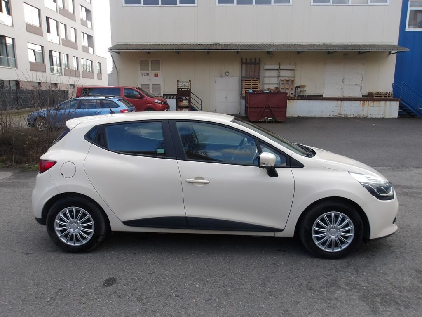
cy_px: 158
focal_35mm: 27
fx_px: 329
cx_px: 211
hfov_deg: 65.3
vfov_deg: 51.4
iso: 100
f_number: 3
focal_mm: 4.9
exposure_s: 1/296
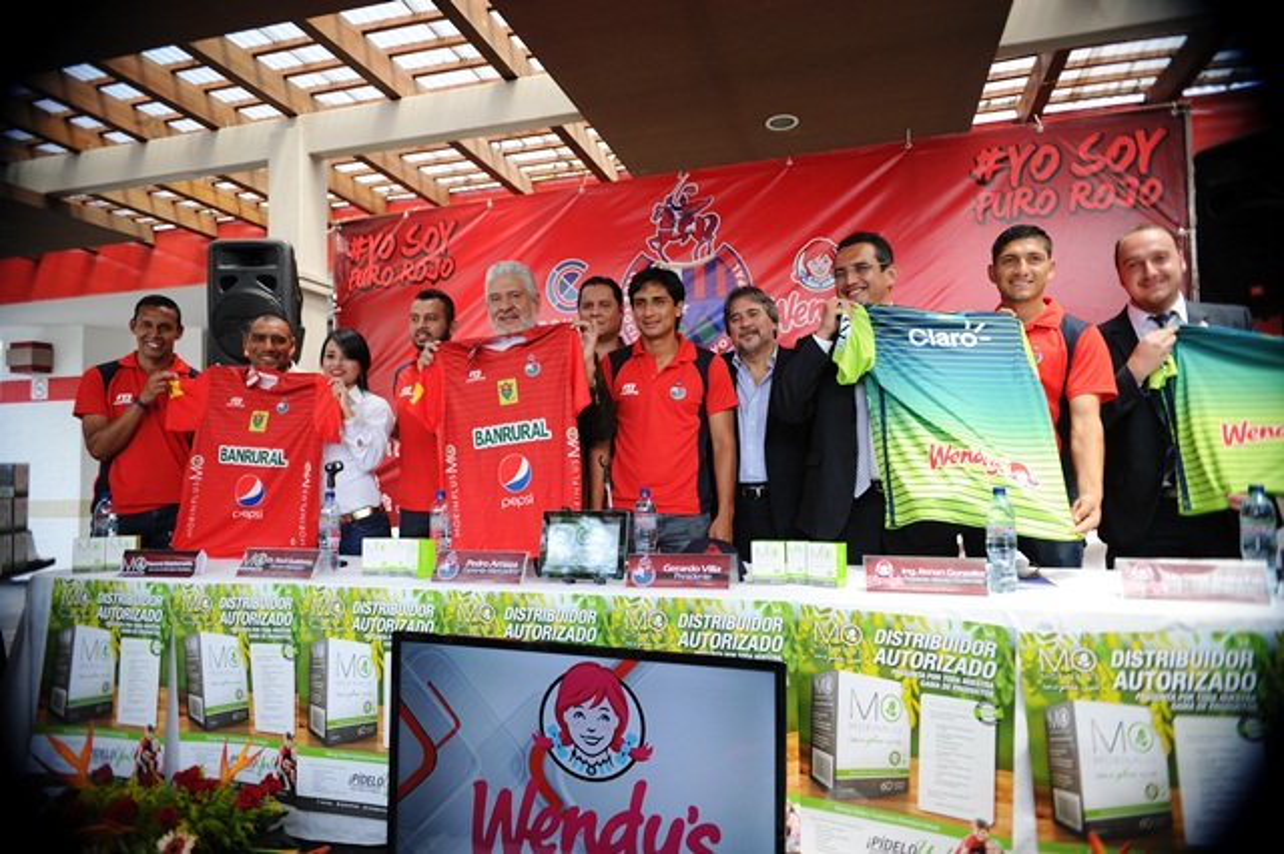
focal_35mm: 23
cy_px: 427
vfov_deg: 55.1
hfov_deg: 76.1
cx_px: 642
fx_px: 820
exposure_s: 1/500
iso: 400
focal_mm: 23
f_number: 3.2
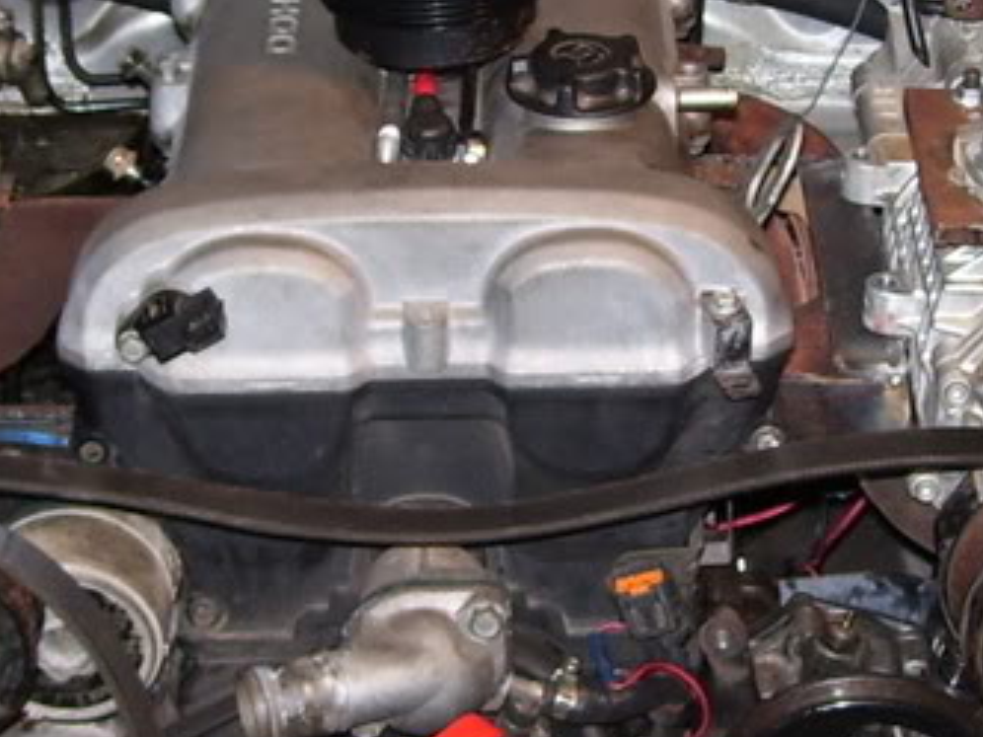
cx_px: 447
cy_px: 255
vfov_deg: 13.3
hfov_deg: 17.7
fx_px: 3152
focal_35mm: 111
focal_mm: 6
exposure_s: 1/60
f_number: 2.7
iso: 80
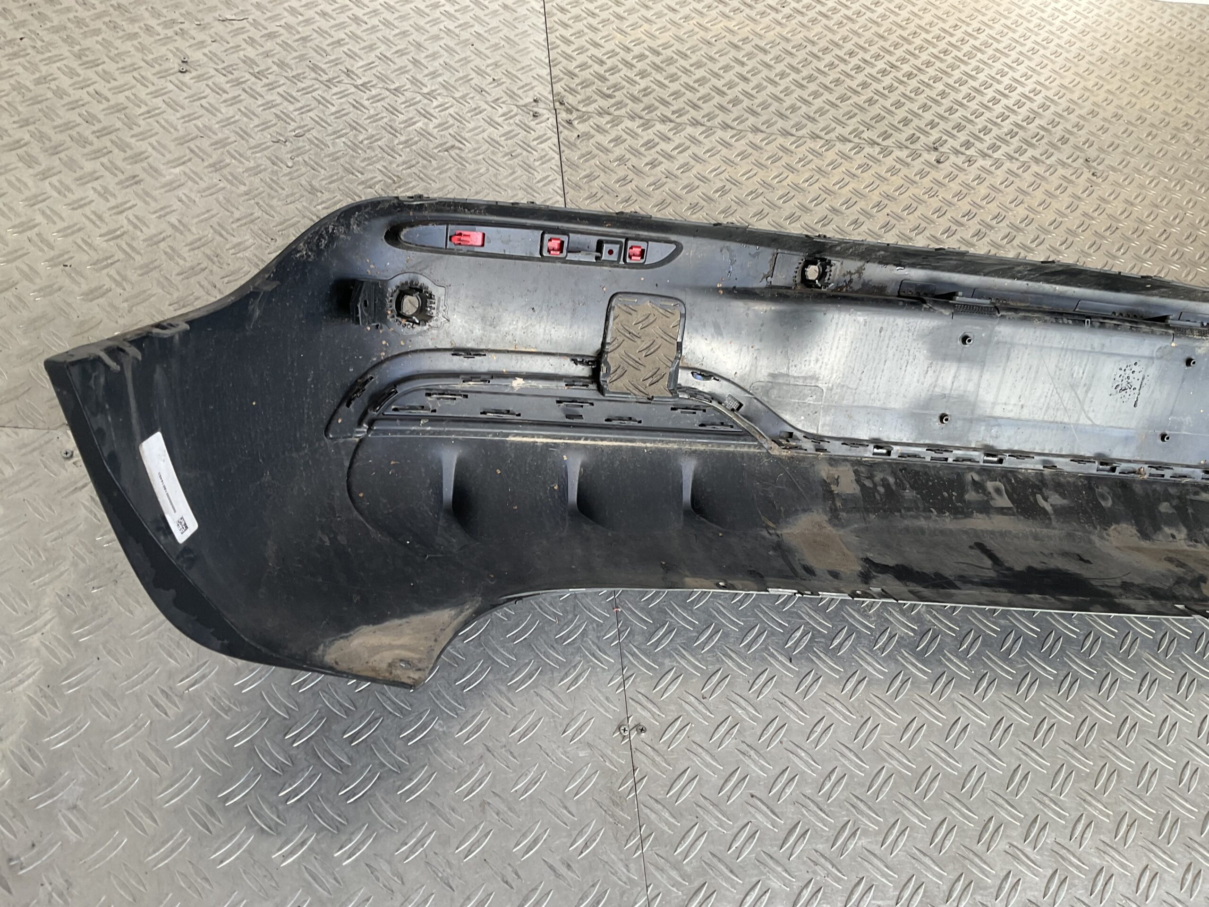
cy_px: 454
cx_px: 604
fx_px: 1013
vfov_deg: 48.2
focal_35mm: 29
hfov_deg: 61.7
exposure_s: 1/60
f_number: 1.8
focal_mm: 3
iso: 40
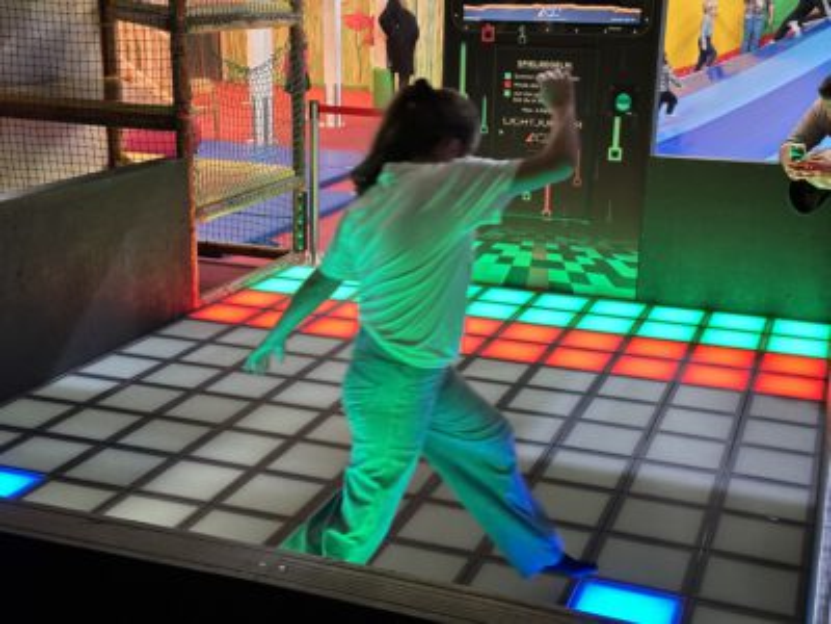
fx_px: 1152
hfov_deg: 39.7
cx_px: 416
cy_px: 312
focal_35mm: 48
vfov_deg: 30.3
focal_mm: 6.86
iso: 250
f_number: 1.78
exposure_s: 1/33
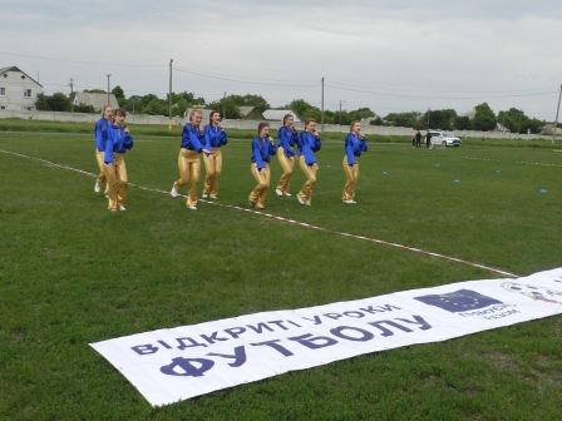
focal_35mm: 38
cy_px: 210
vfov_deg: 37.7
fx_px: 617
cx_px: 281
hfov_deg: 49.0
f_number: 4
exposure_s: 1/1250
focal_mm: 6.7
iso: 160
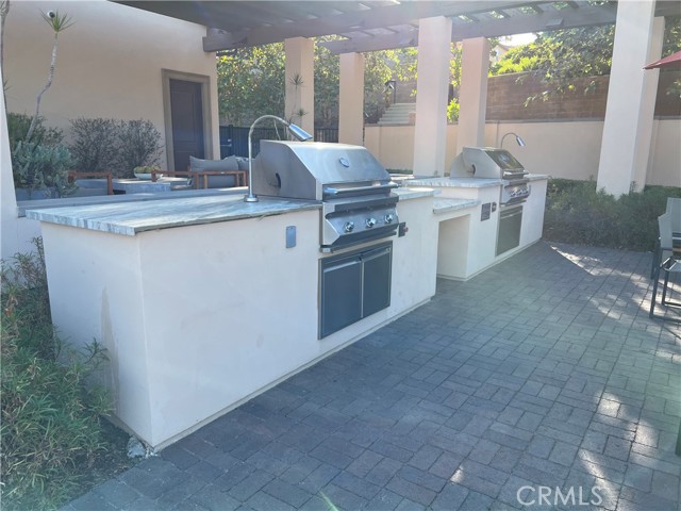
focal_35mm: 26
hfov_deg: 67.3
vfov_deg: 53.1
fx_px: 511
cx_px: 340
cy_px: 256
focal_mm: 5.7
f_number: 1.5
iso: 50
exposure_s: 1/786
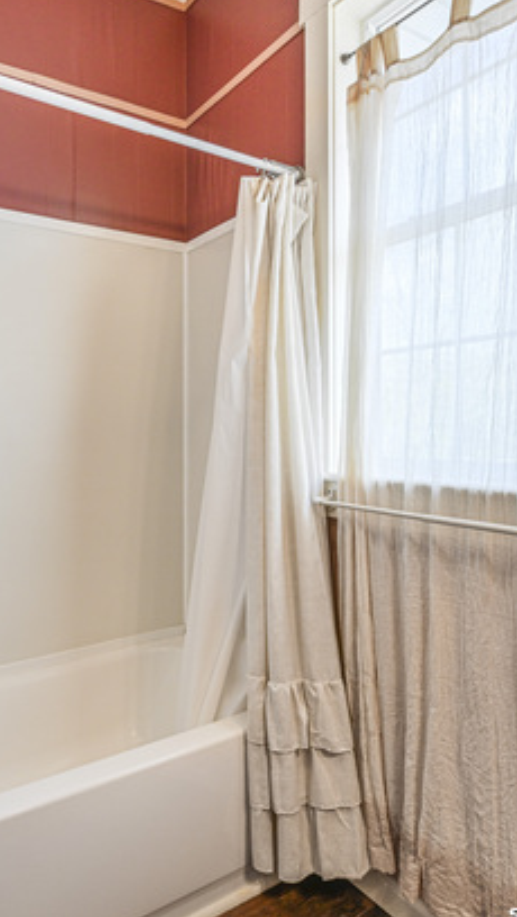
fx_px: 560
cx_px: 155
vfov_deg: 78.7
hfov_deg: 48.4
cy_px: 448
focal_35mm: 23
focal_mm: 14
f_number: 10
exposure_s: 1/15
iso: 1800
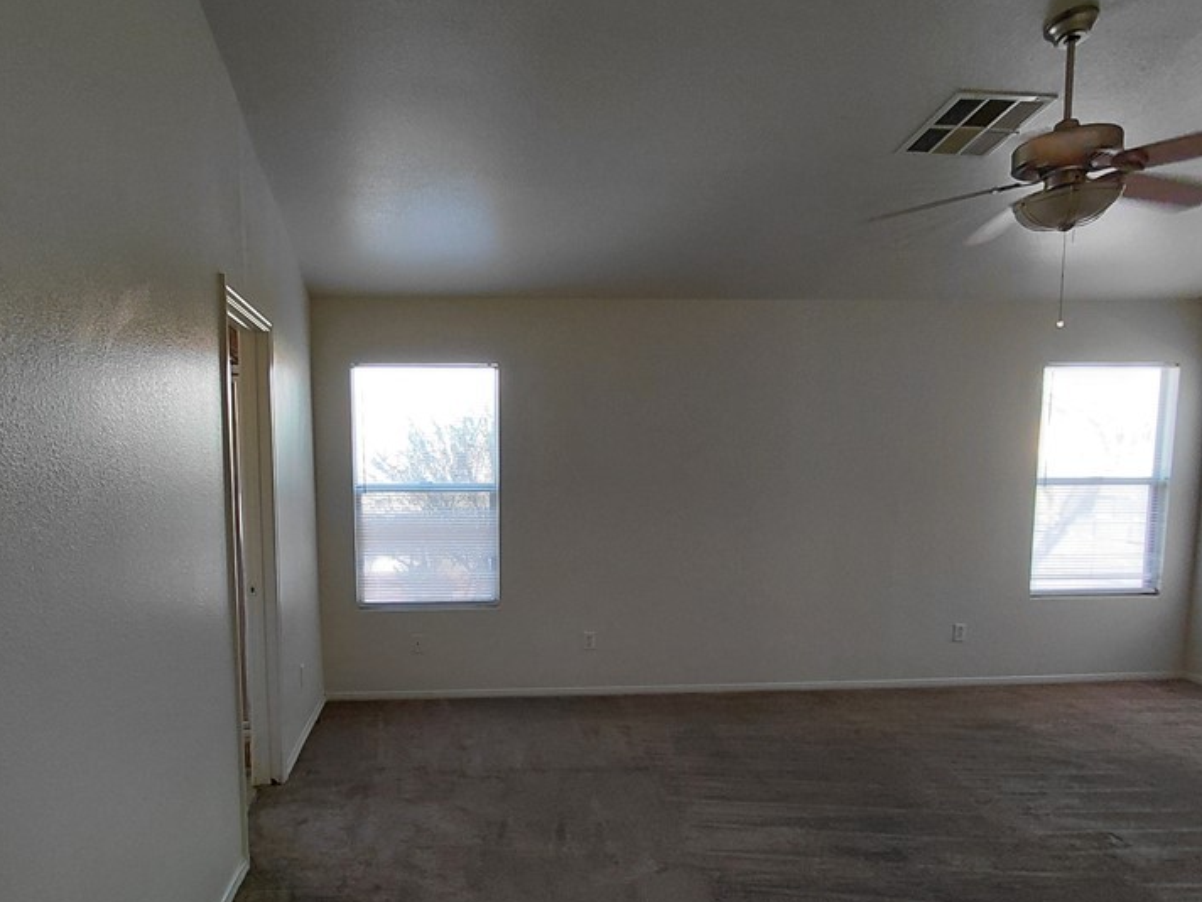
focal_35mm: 23
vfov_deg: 58.2
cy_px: 561
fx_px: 799
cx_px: 476
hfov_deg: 73.1
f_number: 2.2
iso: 80
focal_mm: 1.64
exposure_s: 1/60
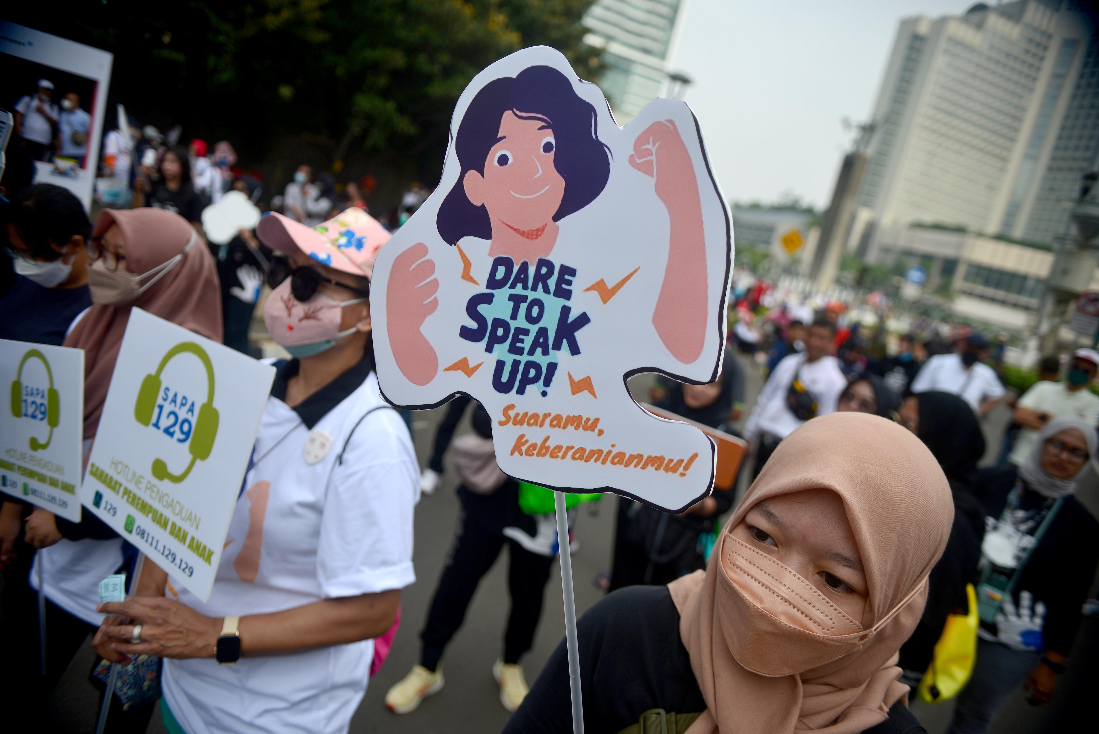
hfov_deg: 50.7
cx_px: 550
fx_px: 1160
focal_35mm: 38
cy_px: 367
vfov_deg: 35.1
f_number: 2.8
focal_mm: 38
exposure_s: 1/800
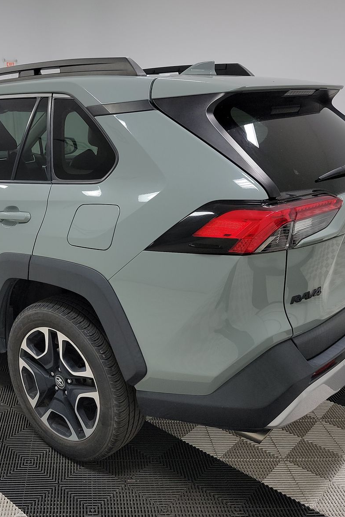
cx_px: 81
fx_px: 489
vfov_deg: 55.8
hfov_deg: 37.8
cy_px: 256
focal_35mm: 34
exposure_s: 1/119
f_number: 1.8
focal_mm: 6.7
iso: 88
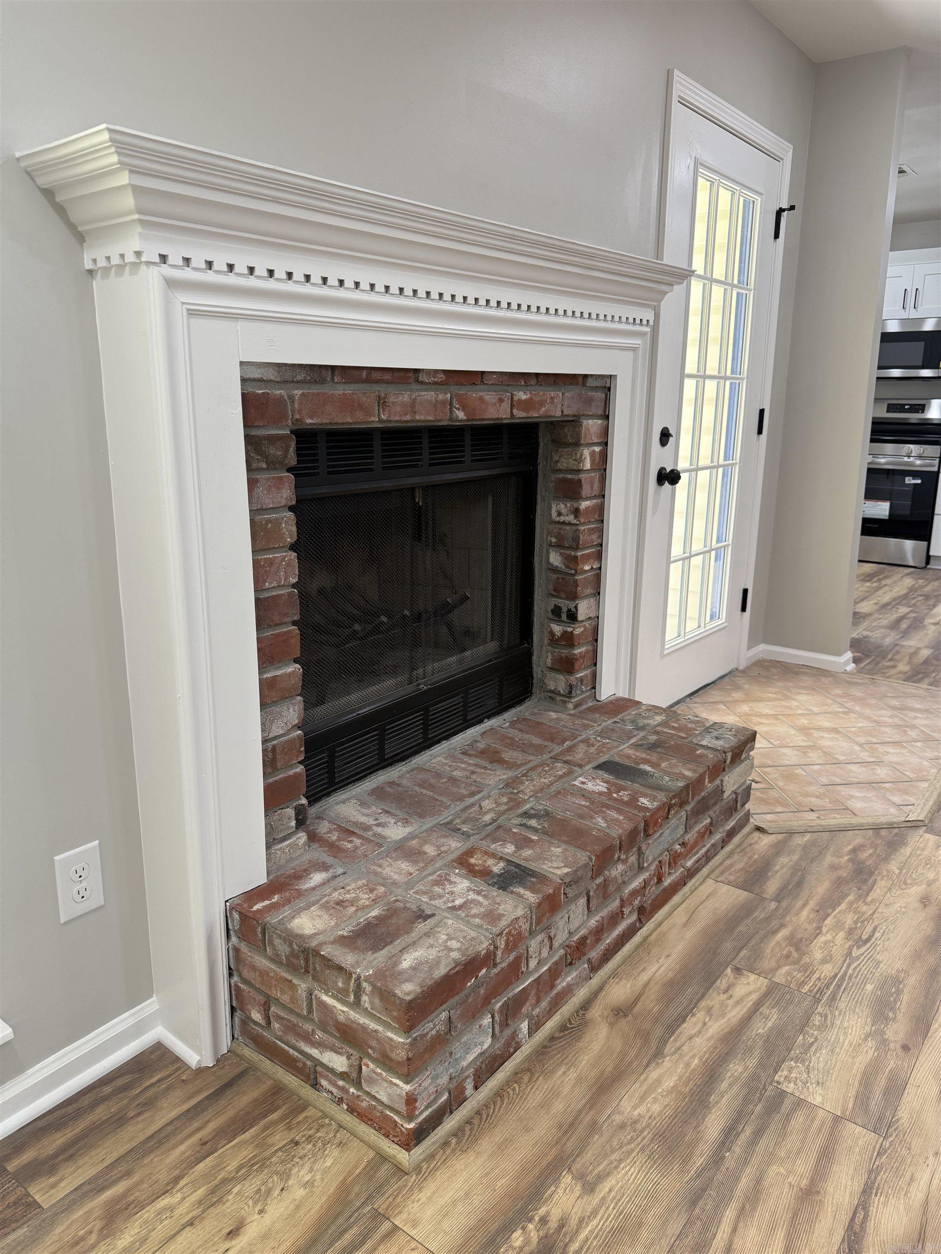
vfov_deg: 71.6
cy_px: 627
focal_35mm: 24
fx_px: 870
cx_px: 470
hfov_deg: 56.8
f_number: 1.78
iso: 160
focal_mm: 6.76
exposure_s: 1/120
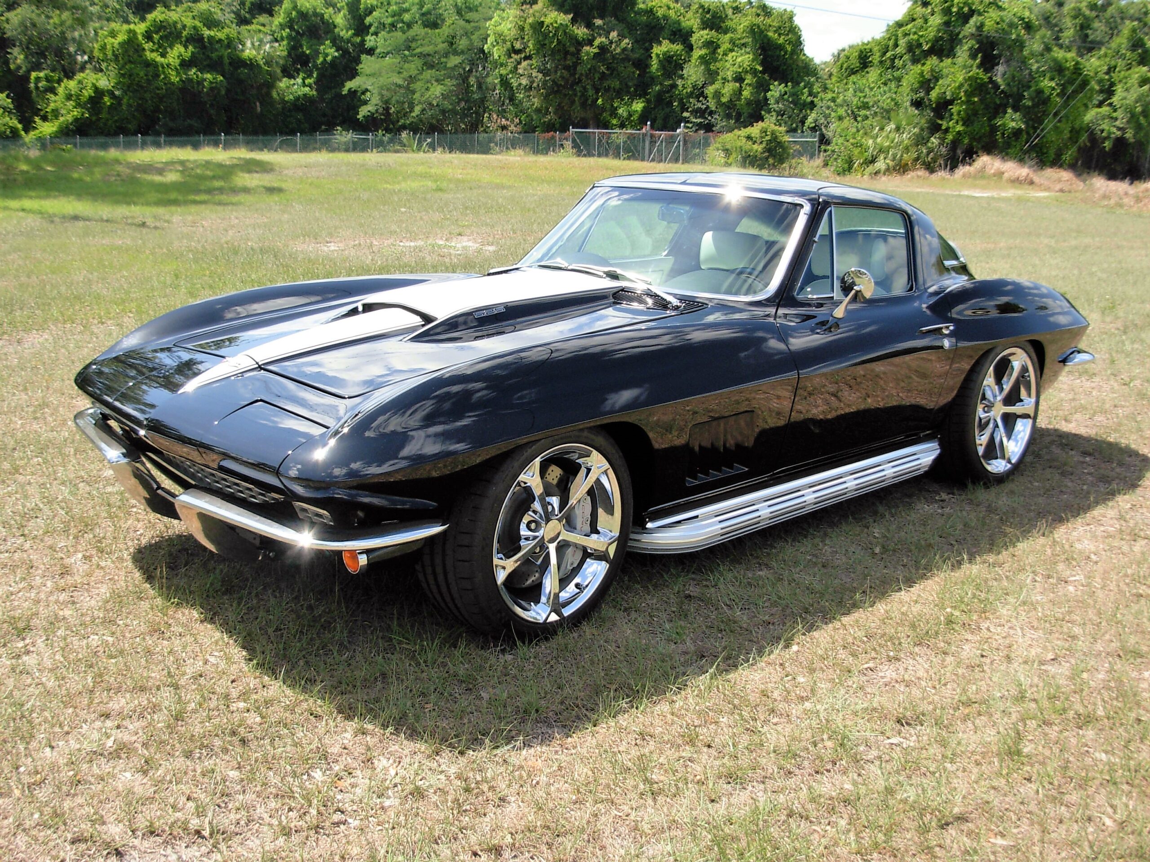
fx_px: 1262
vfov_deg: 37.7
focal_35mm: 38
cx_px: 575
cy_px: 431
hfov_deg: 49.0
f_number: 2.9
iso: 79
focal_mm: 6.3
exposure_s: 1/575
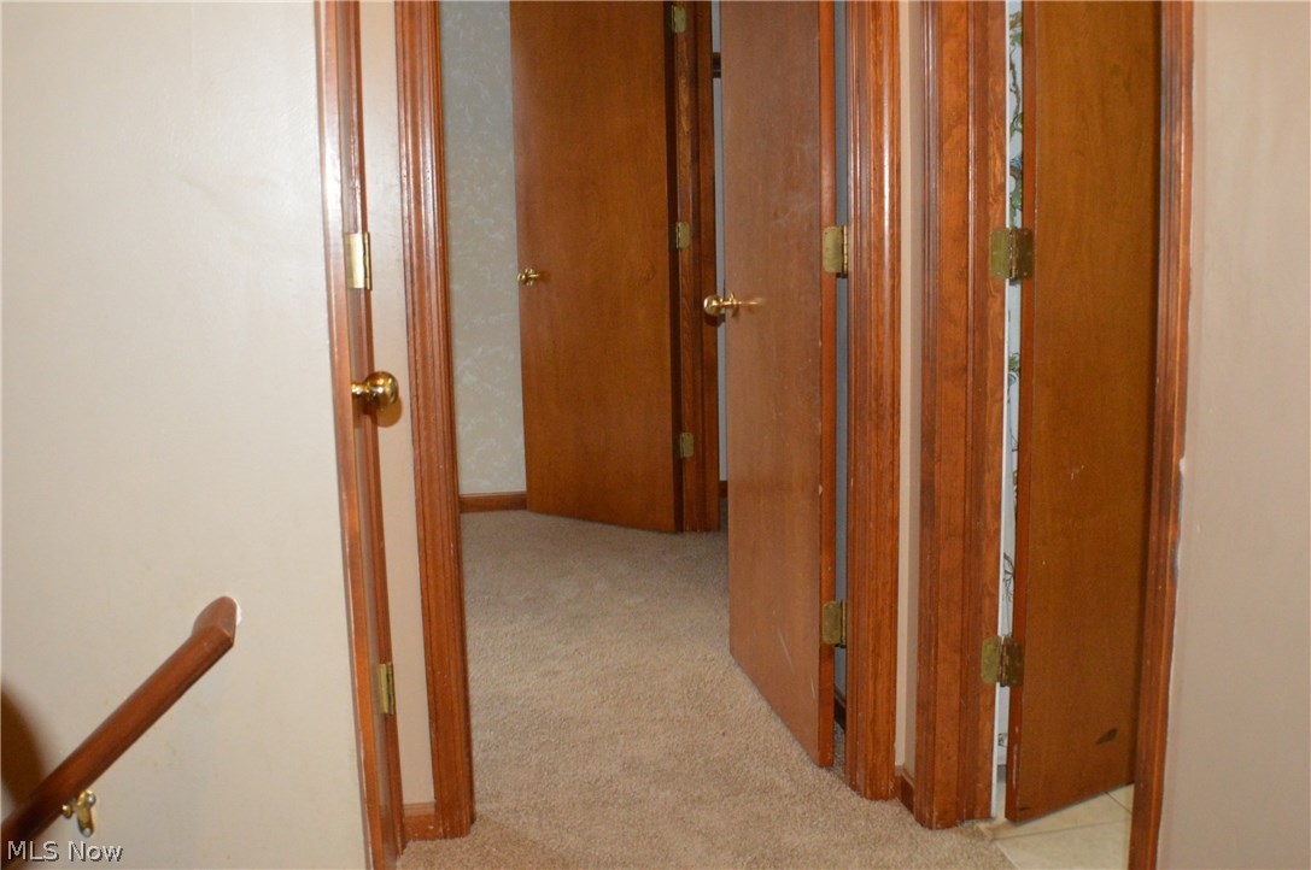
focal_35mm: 48
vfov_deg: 28.0
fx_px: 1746
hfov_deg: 41.2
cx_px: 656
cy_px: 435
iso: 3200
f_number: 4.8
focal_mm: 32
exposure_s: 1/60
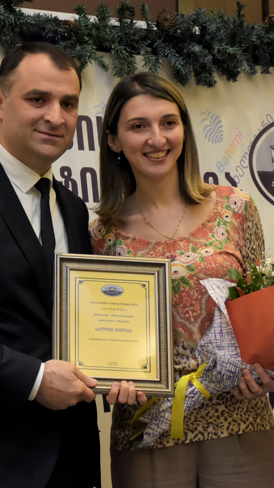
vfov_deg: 18.8
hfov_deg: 10.6
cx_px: 88
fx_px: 1472
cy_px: 244
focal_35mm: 114
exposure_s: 1/160
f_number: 5
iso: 2000
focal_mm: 48
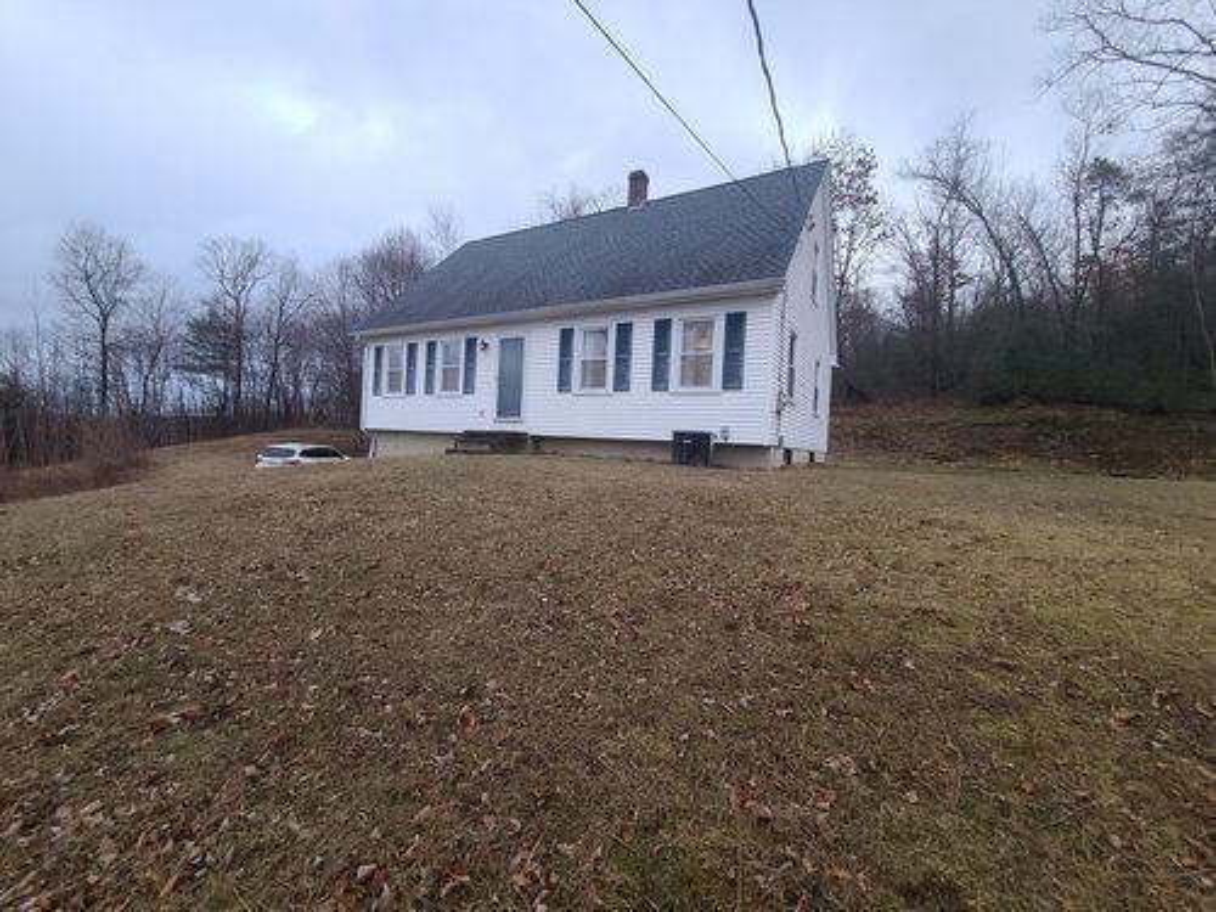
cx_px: 608
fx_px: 457
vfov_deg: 89.9
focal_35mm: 13
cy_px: 456
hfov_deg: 106.2
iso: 200
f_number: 2.2
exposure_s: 1/60
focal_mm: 2.2
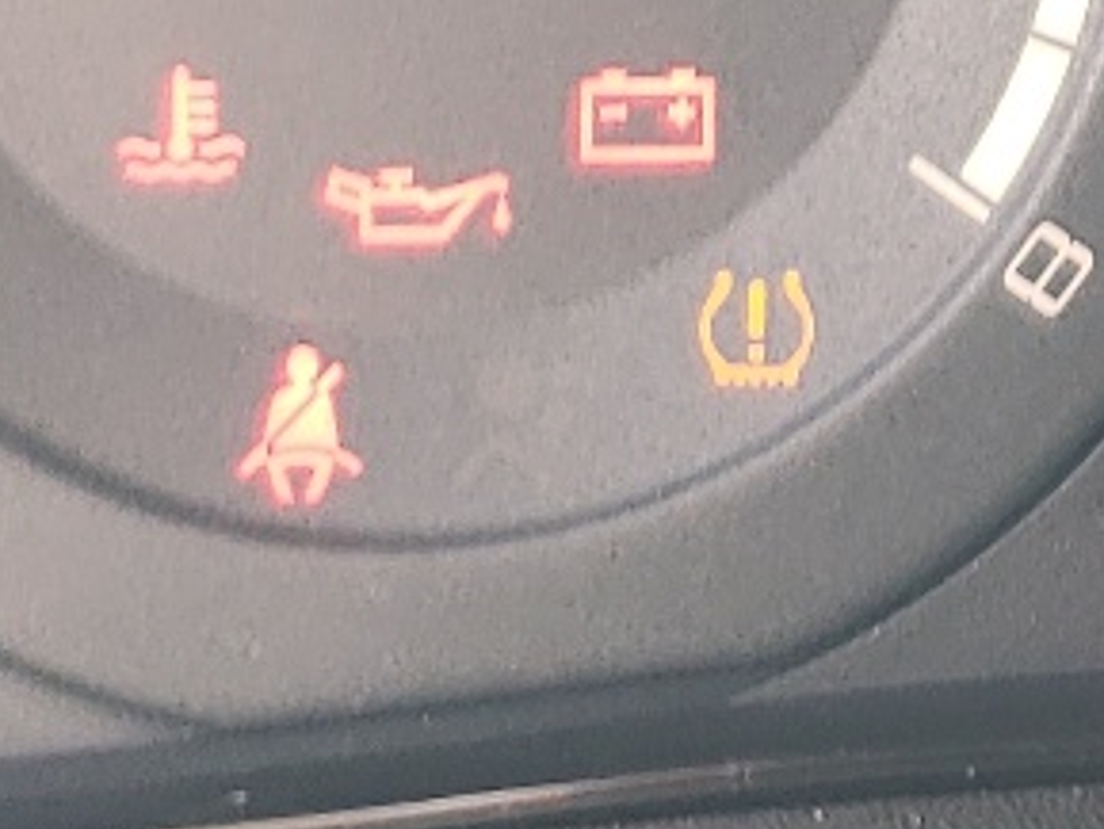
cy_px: -344
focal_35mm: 144
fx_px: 4594
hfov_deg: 13.4
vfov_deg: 10.0
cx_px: 1306
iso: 77
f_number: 1.5
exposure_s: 1/60.2
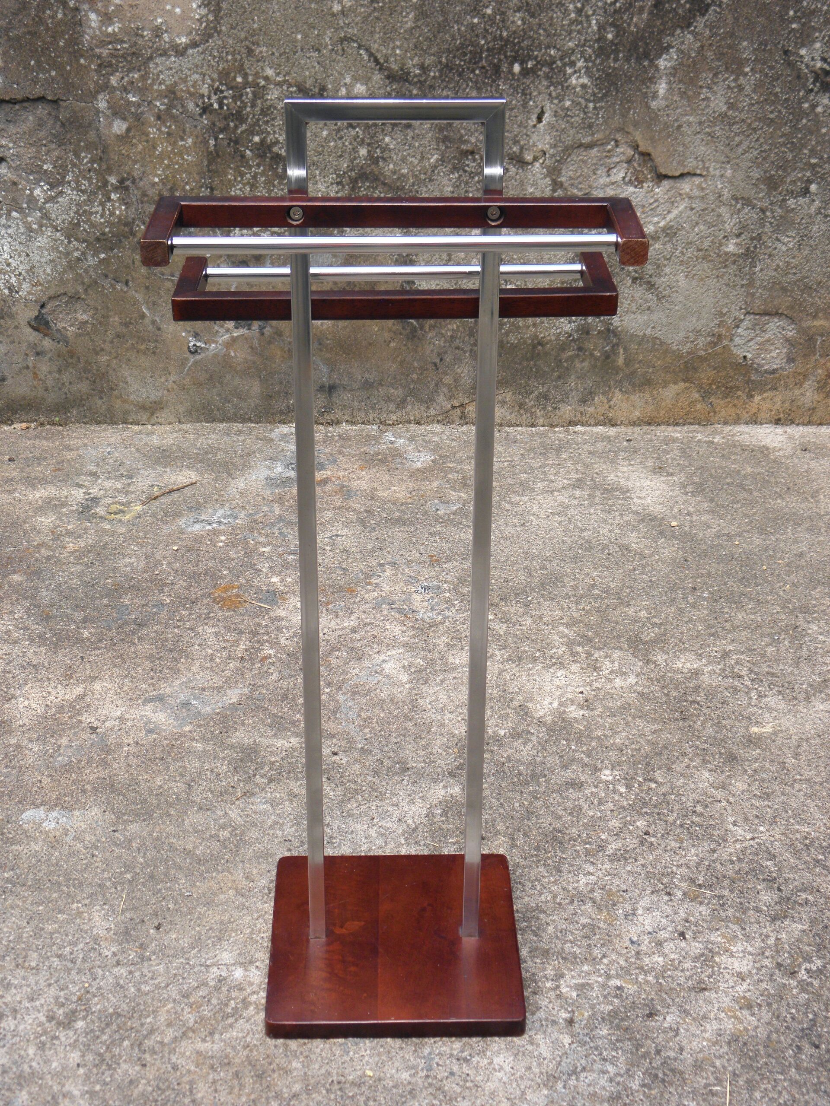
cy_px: 553
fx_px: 1503
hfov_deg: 30.9
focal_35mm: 47
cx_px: 415
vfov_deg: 40.4
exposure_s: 1/160
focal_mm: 8.6
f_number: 3.9
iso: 100
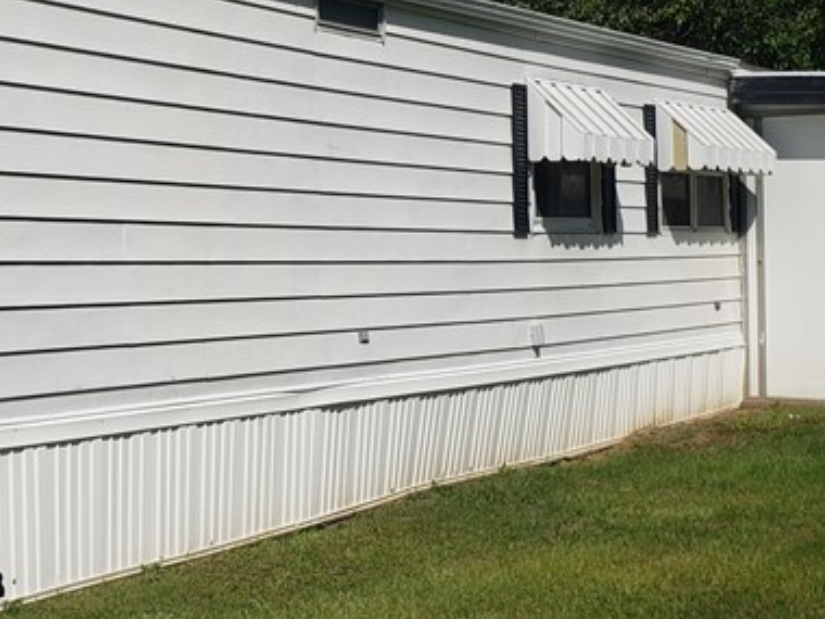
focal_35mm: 70
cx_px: 213
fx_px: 1668
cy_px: 182
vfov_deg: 20.9
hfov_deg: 27.4
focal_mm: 4.3
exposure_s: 1/3870
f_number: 2.4
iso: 50
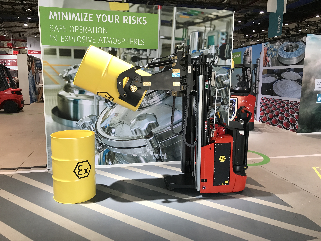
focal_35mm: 28
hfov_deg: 63.4
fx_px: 260
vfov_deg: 49.7
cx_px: 160
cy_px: 120
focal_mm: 3.99
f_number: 1.8
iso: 20
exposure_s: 1/40
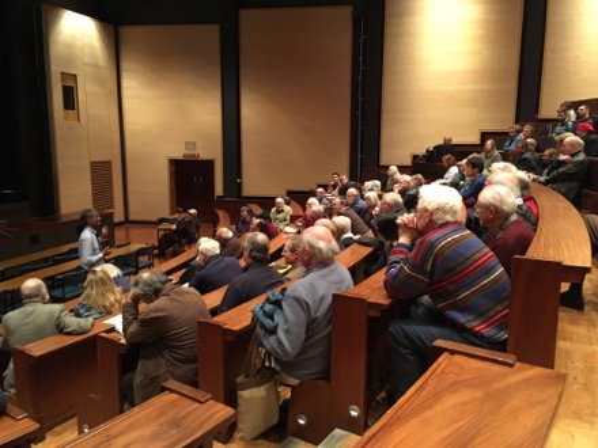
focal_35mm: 29
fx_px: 501
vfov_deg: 48.2
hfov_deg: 61.7
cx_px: 299
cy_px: 224
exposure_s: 1/17
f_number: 2.2
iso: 320
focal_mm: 4.15
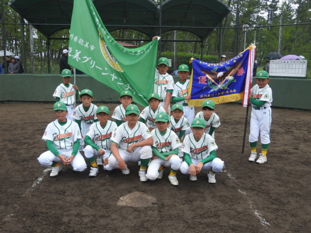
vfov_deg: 40.7
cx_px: 156
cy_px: 116
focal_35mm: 35
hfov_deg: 52.6
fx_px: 314
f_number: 3.8
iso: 100
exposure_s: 1/250
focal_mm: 6.3
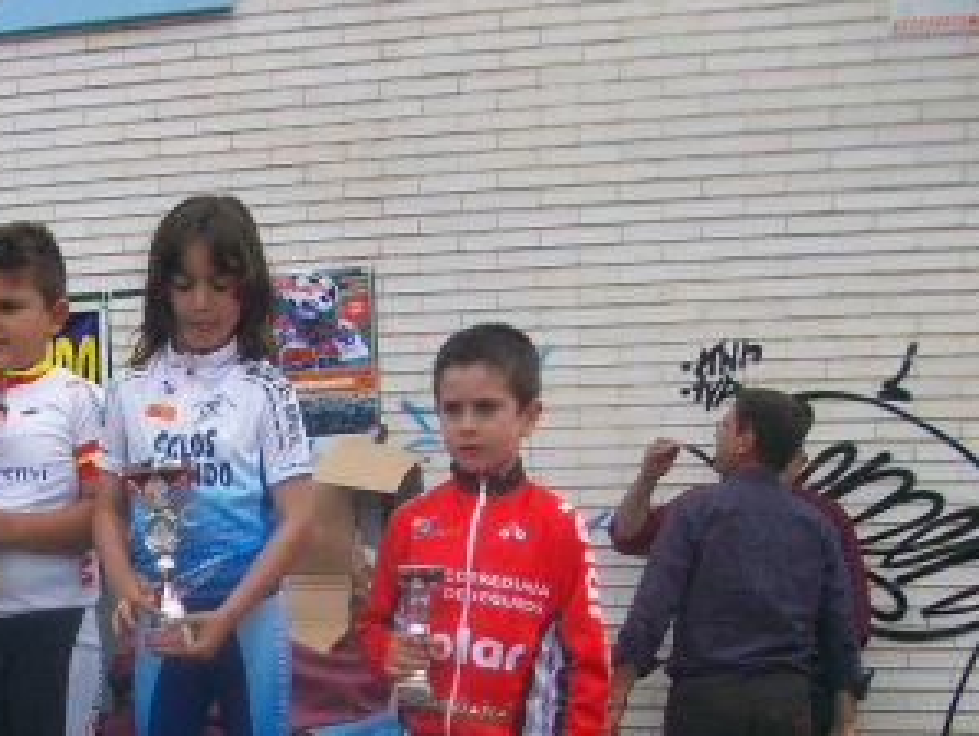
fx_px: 2066
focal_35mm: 73
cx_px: 3
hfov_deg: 25.4
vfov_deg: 19.6
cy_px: 752
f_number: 2.8
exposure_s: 1/439
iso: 80
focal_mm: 5.7
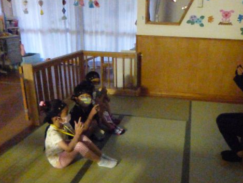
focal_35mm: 36
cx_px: 154
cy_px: 104
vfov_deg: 39.6
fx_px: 253
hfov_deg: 50.7
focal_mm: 4.5
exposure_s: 1/8
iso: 6400
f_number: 3.1
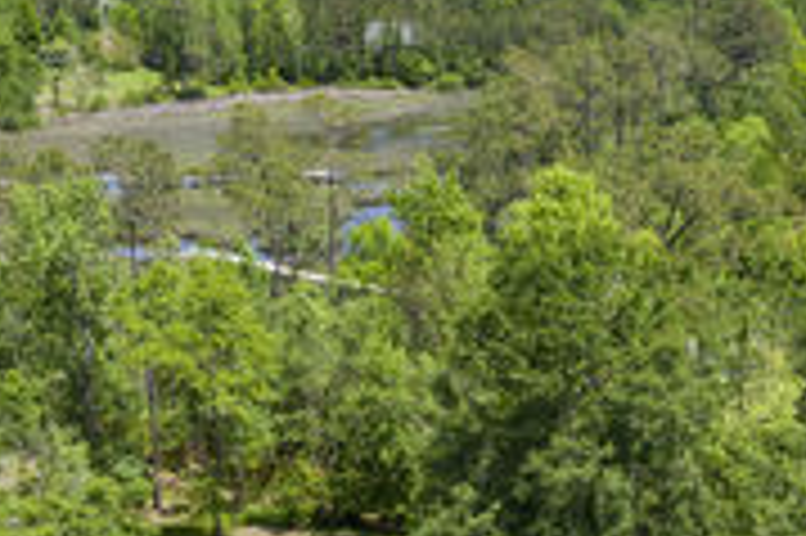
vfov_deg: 19.3
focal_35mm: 68
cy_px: 554
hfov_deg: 29.7
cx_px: 439
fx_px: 1521
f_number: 7.1
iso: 100
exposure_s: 1/160
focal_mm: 10.26
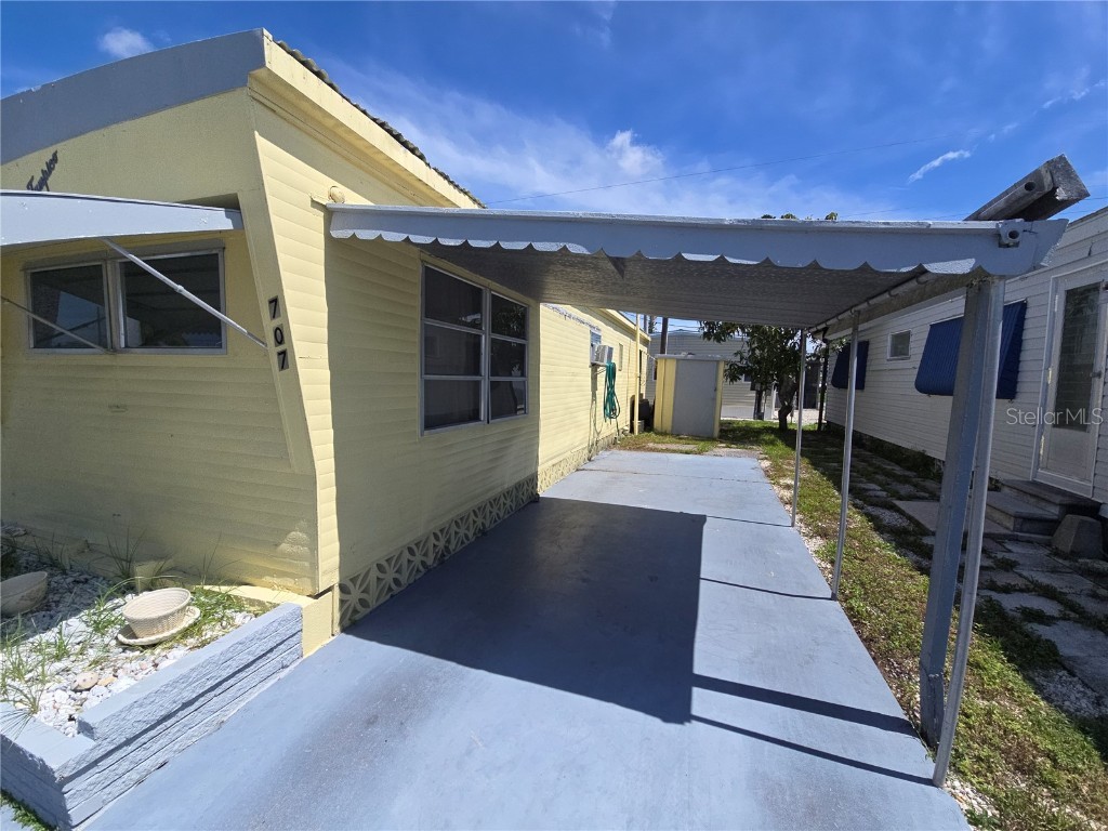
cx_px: 554
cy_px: 416
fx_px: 416
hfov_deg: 106.2
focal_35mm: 13
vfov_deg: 89.9
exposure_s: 1/3100
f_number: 2.2
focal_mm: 2.2
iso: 50
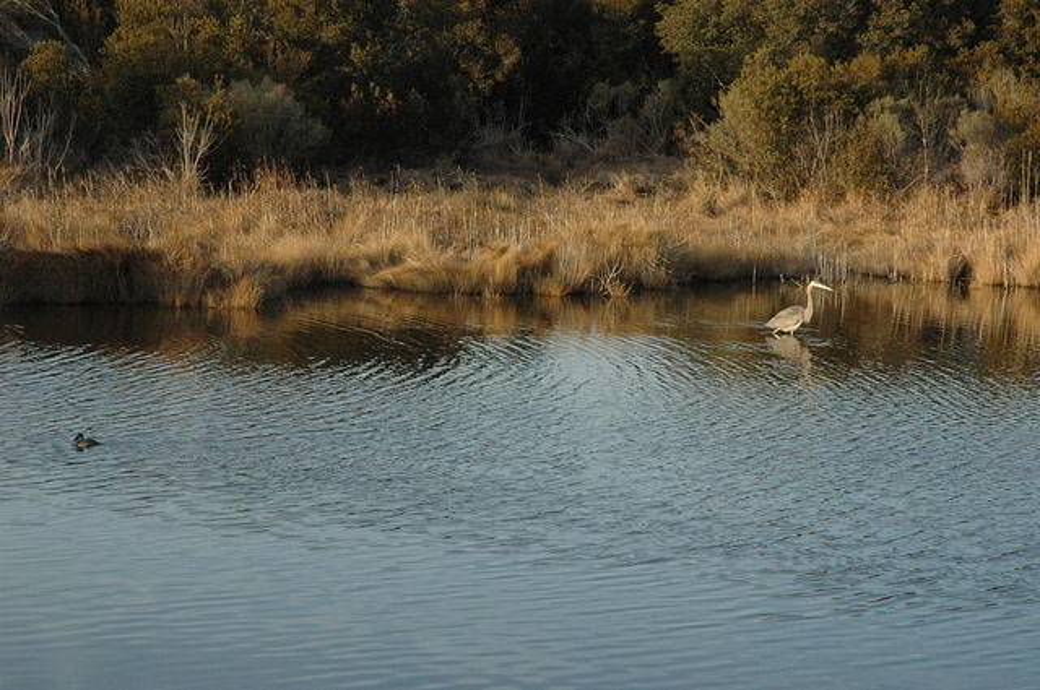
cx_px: 520
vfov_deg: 13.0
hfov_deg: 19.5
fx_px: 3029
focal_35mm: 105
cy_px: 345
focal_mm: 70
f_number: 10
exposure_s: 1/400
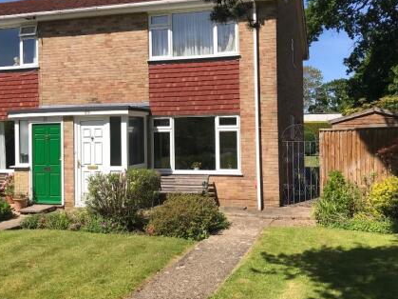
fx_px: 448
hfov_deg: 47.9
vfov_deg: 36.7
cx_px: 206
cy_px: 125
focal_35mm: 39
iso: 20
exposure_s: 1/2128
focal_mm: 3.99
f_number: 1.8
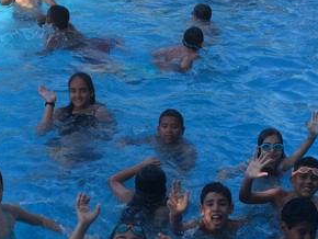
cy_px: 227
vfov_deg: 18.1
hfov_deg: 24.3
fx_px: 736
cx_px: 195
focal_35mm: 80
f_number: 2.2
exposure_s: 1/540
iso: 32
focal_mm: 4.15
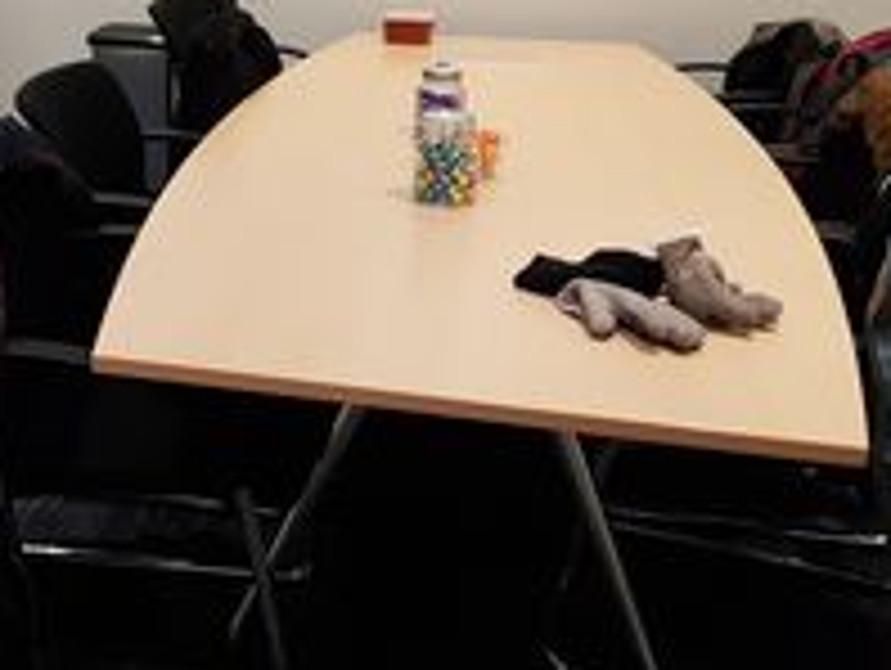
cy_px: 115
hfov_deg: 39.8
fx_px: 1185
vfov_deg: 30.6
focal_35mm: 46
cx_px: 202
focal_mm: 4.2
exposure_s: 1/100
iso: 200
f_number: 1.7
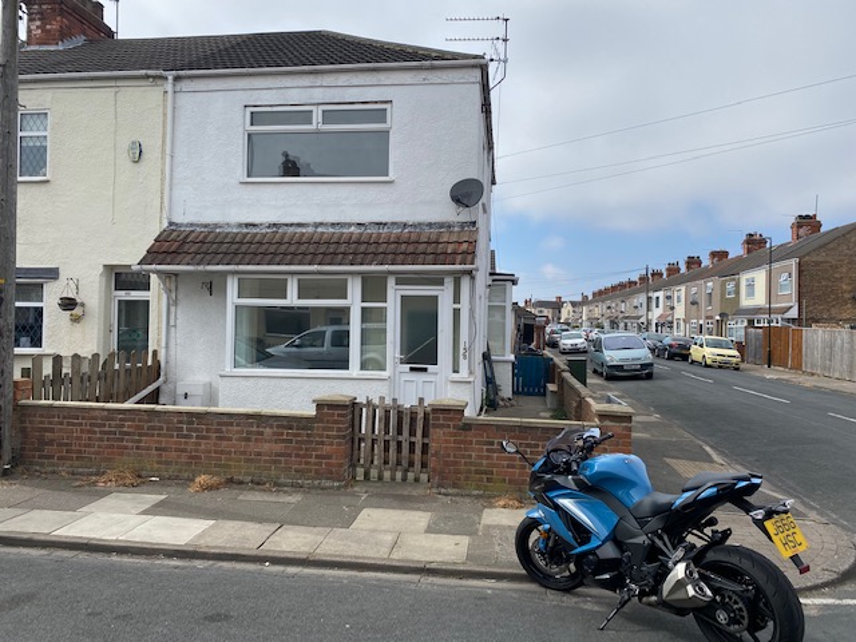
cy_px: 321
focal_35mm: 26
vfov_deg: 53.1
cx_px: 428
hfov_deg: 67.3
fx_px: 643
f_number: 1.8
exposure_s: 1/3135
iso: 32
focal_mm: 4.25
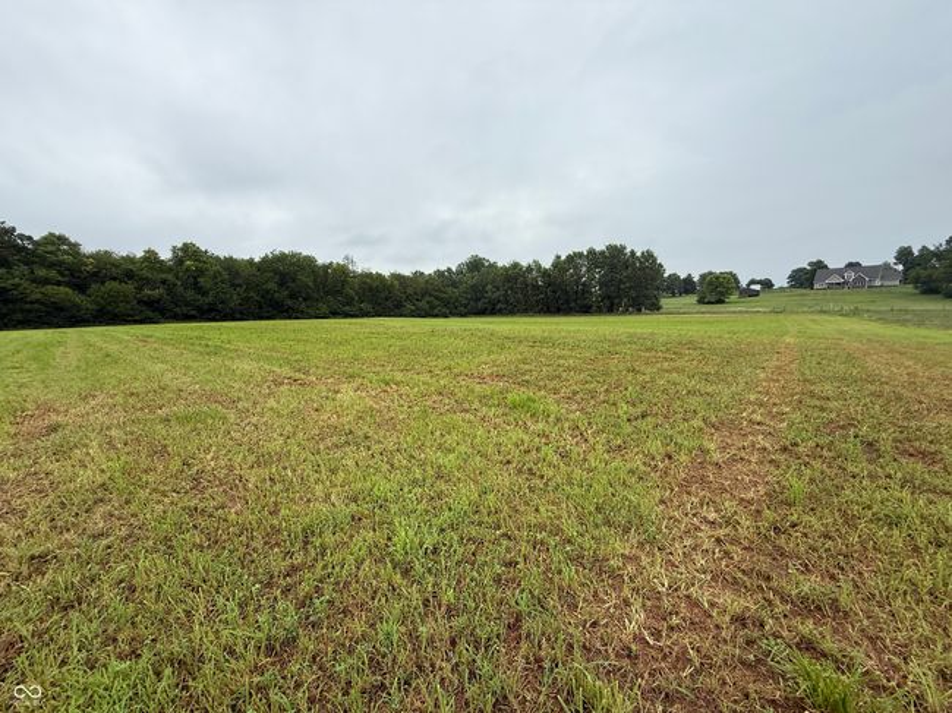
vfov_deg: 85.6
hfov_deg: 102.1
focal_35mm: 14
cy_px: 356
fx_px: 385
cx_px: 476
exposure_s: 1/1211
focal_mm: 2.22
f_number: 2.2
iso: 50
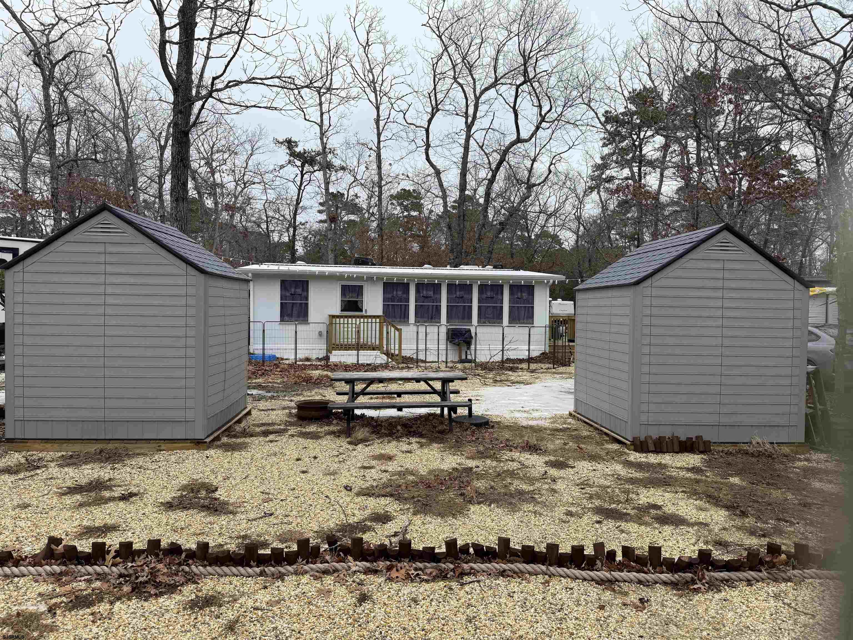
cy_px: 320
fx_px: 591
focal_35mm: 24
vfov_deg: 56.8
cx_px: 426
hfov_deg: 71.6
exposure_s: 1/1361
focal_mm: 6.76
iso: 80
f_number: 1.78
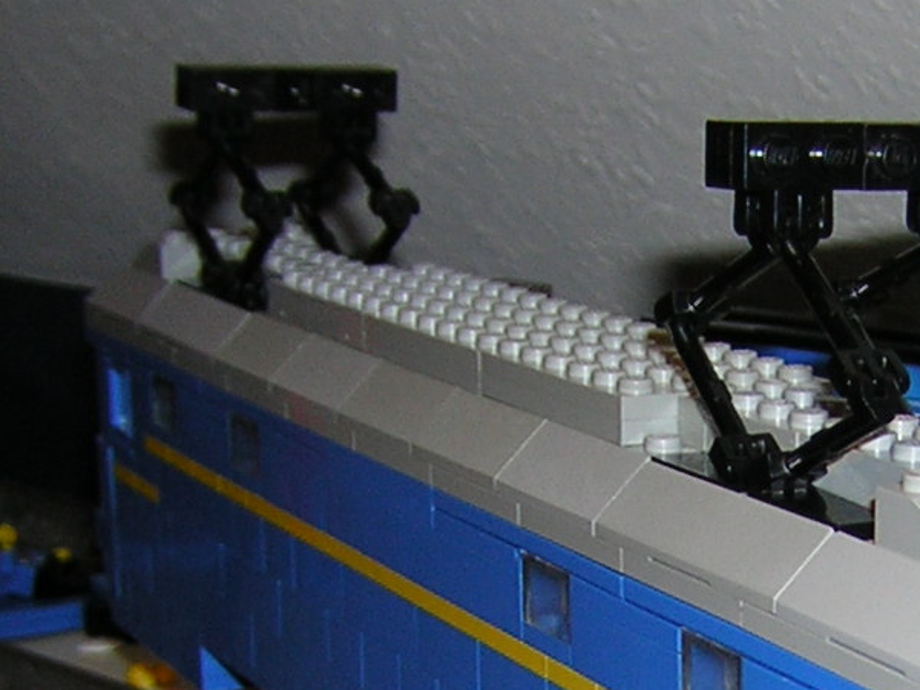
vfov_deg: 15.0
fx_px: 2551
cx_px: 846
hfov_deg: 20.0
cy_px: 742
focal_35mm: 96
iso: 50
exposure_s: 1/60.1
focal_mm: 4.7
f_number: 2.6
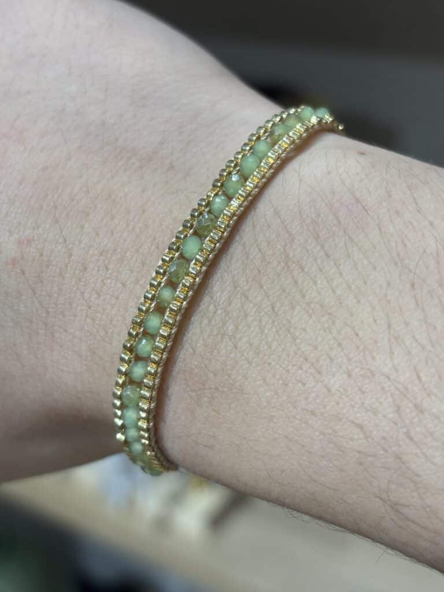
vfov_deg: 36.8
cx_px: 222
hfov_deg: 28.0
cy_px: 296
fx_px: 889
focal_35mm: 52
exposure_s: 1/100
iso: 40
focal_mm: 5.96
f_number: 1.6
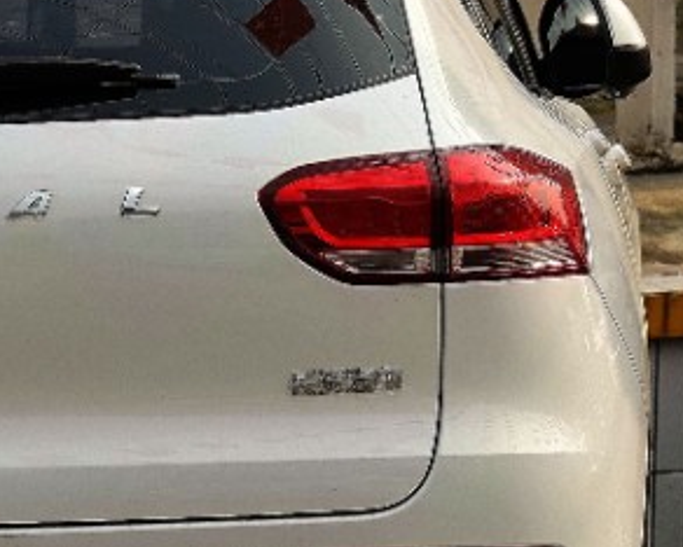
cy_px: -179
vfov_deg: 3.5
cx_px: 28
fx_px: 9001
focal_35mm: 445
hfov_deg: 4.3
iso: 100
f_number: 5.6
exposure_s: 1/400
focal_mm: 99
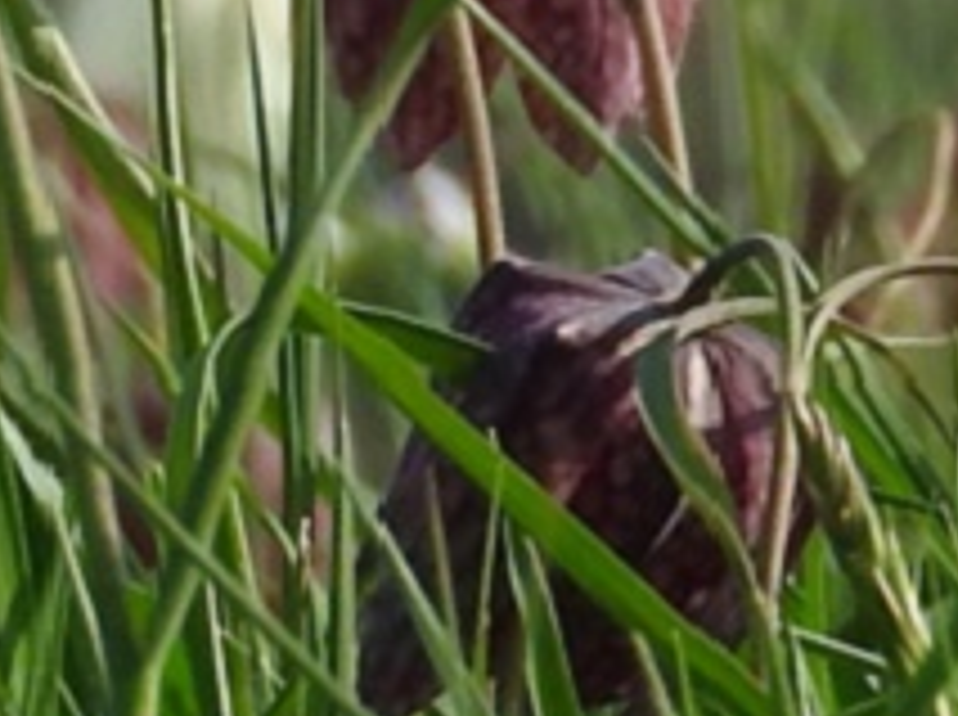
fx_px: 31192
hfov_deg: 1.8
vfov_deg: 1.3
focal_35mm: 1129
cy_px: -531
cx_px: 1349
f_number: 5.5
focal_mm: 53.7
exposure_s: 1/640
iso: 100
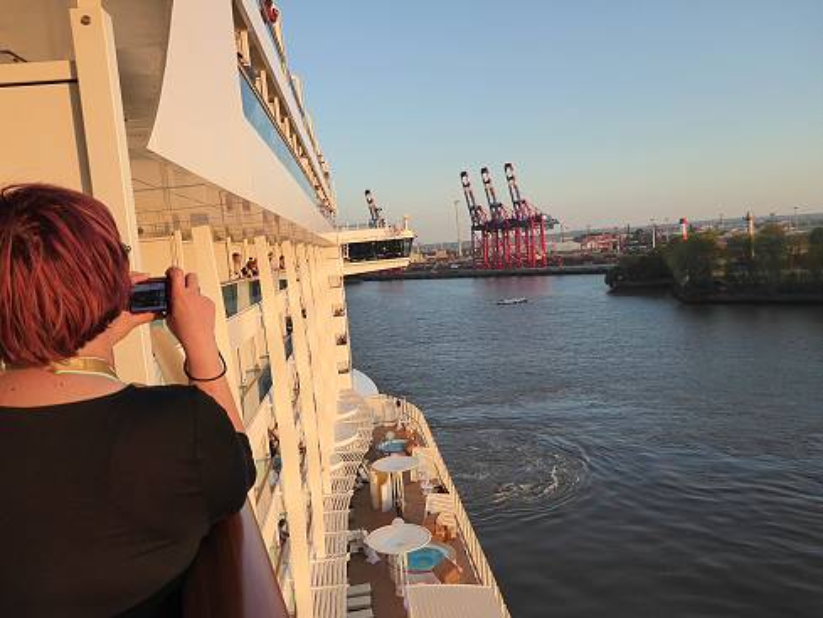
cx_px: 412
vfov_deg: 48.2
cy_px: 309
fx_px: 690
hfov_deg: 61.6
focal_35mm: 29
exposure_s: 1/640
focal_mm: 5
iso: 200
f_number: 3.5
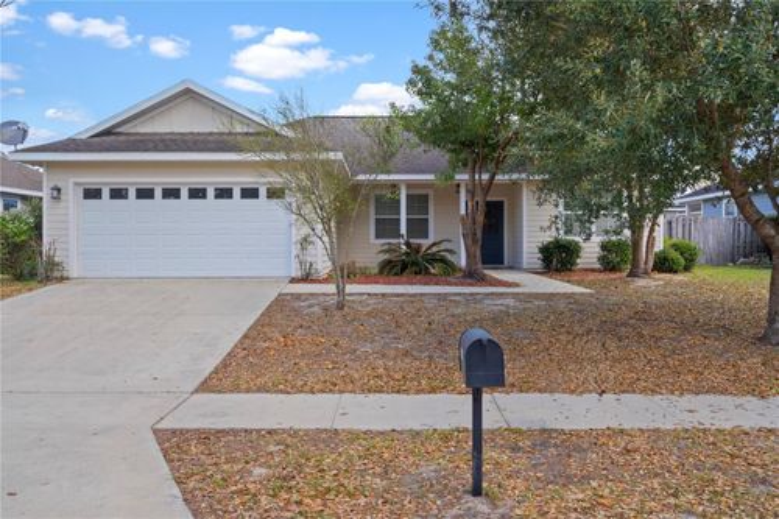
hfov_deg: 63.7
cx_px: 390
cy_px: 260
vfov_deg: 44.9
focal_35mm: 29
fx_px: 627
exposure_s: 1/25
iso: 250
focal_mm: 29
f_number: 22
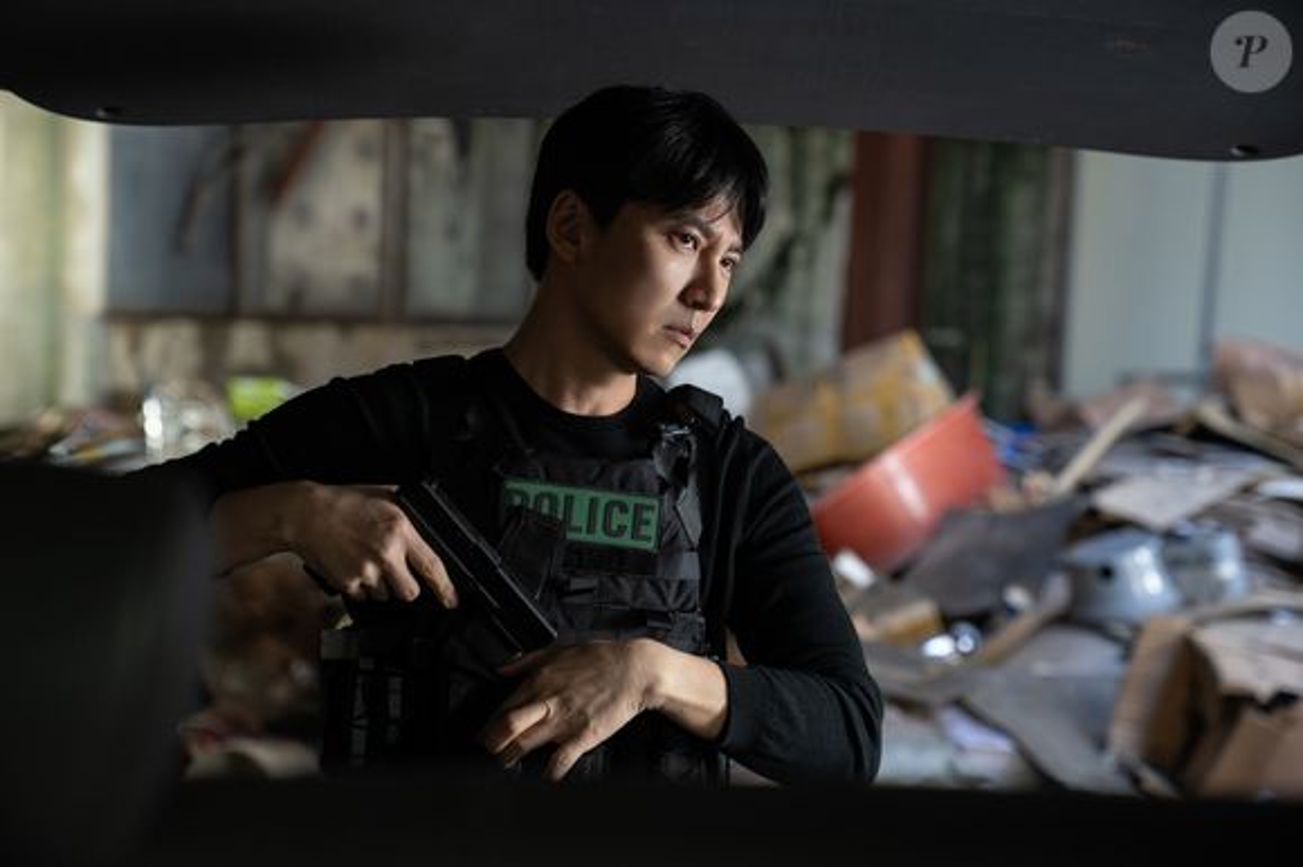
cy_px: 434
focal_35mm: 62
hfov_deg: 32.4
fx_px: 2243
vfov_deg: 21.9
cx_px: 652
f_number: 2.8
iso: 800
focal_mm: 62
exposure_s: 1/160
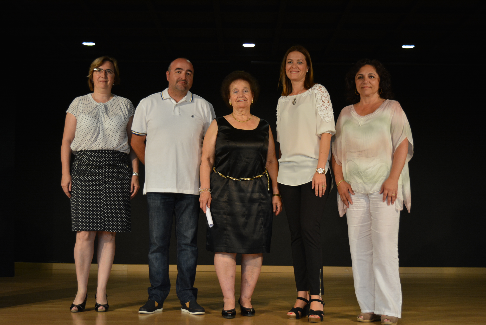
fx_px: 730
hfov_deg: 36.8
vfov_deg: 25.1
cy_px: 162
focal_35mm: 54
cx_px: 243
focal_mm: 36
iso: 560
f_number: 4.8
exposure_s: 1/60
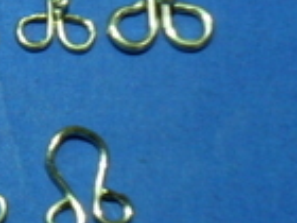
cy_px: 48
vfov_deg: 8.0
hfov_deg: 10.1
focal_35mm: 186
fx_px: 1596
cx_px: -212
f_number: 5
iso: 200
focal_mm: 9.3
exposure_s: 1/10
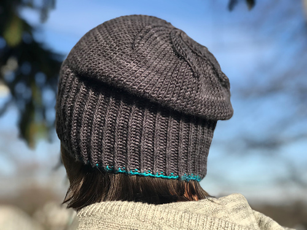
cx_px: 154
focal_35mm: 57
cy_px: 115
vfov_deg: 25.7
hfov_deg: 33.8
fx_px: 506
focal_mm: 6.6
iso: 20
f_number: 2.8
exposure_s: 1/694
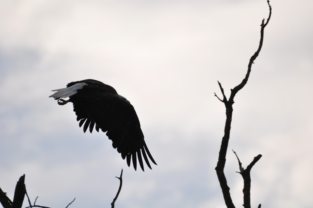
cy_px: 104
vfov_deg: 1.8
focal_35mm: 750
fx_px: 6513
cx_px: 156
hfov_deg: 2.8
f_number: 5.6
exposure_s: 1/1250
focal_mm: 500
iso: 200
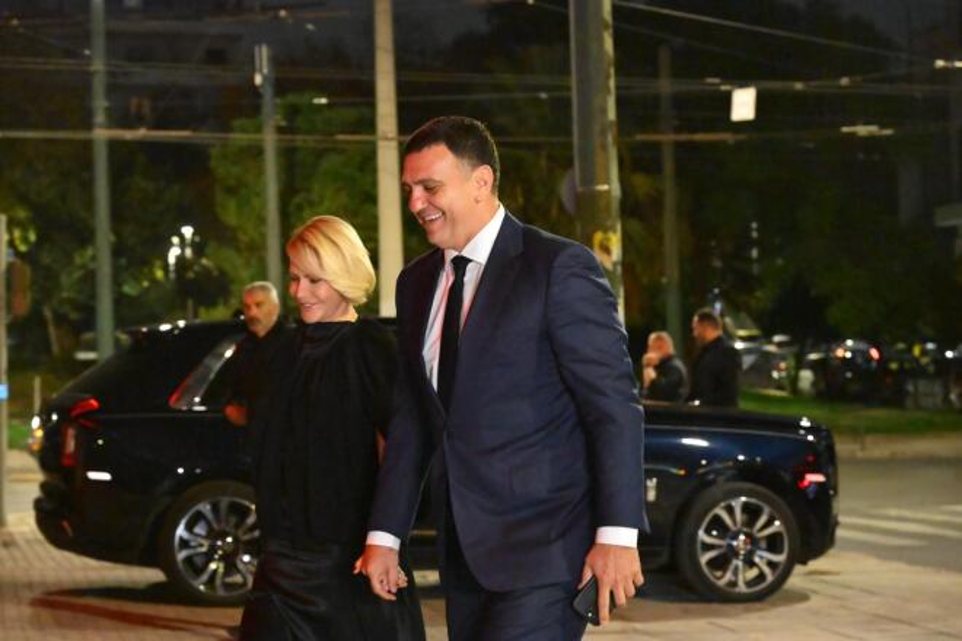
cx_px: 481
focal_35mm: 79
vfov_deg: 17.3
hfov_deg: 25.7
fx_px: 2111
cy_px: 320
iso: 32000
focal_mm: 79
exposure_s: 1/125
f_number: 5.6
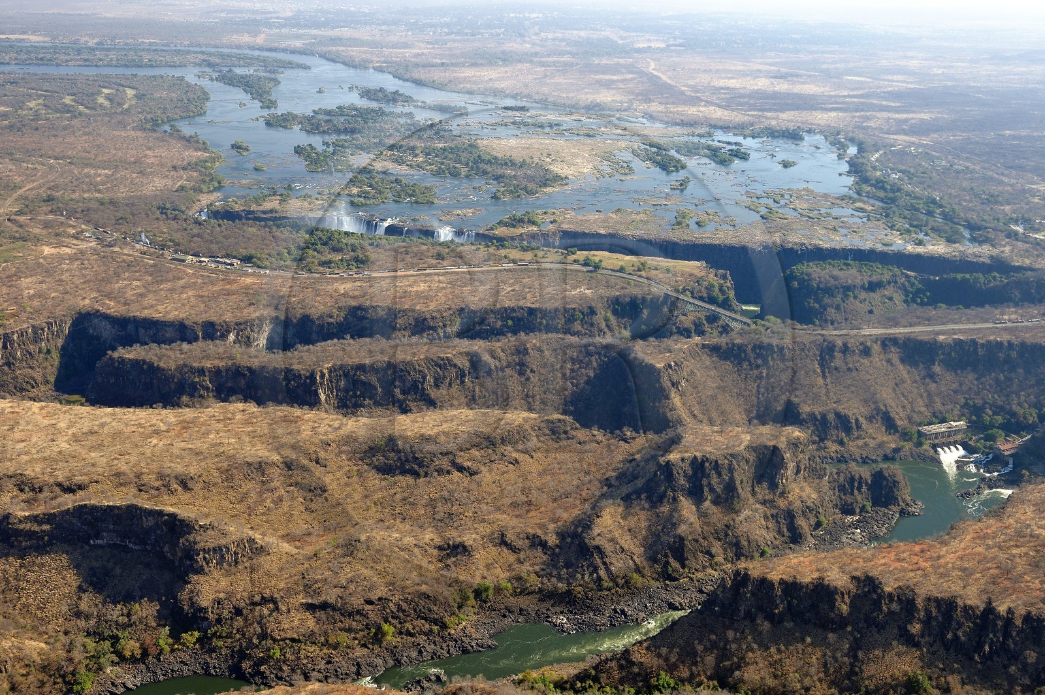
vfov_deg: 41.0
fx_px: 928
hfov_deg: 58.8
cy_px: 348
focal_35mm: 32
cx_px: 522
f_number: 8
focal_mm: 32
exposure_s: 1/800
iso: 400
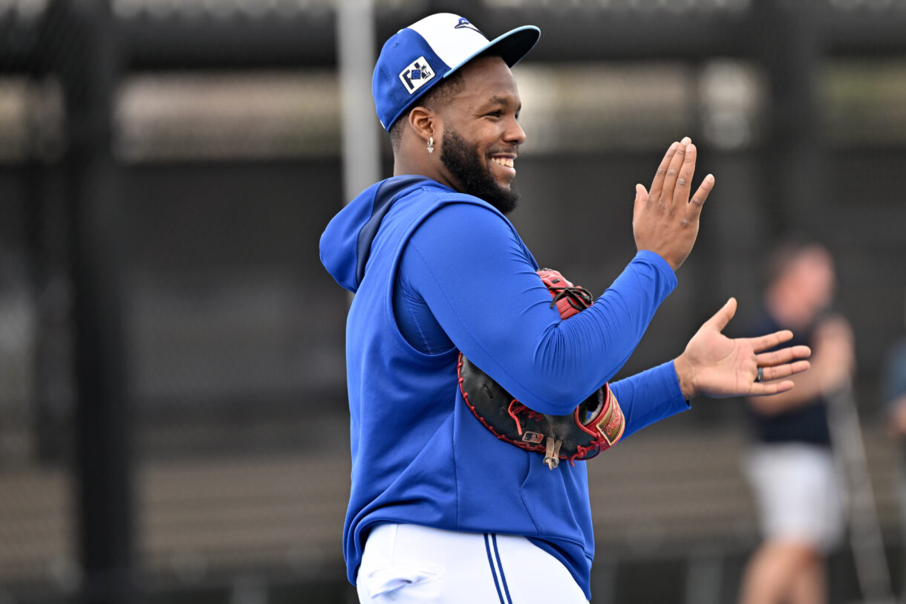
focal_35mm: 450
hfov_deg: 4.6
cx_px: 453
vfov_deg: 3.1
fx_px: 11323
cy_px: 302
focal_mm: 300
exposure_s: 1/800
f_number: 3.2
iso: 200
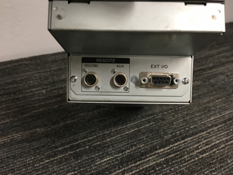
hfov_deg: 61.7
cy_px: 88
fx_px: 195
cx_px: 116
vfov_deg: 48.2
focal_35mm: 29
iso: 125
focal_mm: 4.15
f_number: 2.2
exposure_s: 1/30
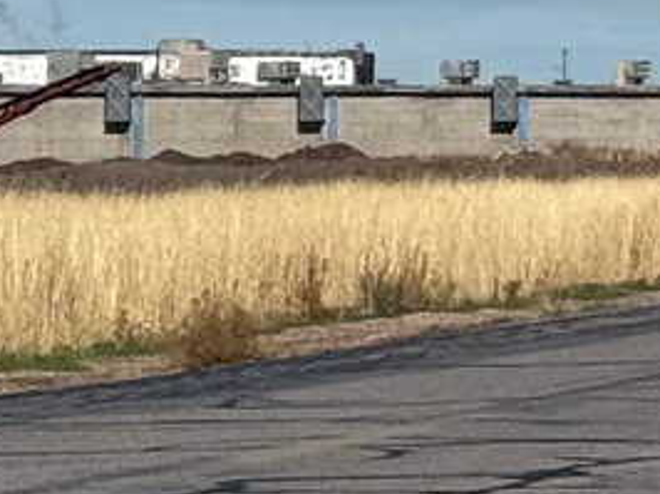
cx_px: 1650
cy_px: -199
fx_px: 7048
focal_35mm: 370
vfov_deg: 4.0
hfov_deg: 5.2
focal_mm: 6.76
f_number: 1.78
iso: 80
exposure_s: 1/15385
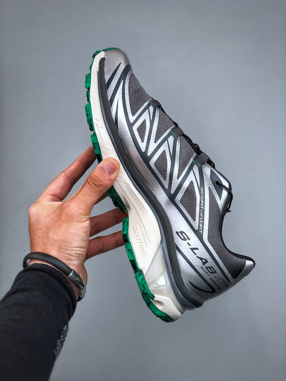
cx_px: 143
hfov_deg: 25.7
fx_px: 628
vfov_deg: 33.8
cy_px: 190
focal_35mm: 57
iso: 20
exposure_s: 1/50
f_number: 2.8
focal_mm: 6.6
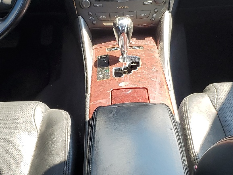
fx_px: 484
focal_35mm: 72
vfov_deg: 20.4
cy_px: 106
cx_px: 103
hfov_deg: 27.0
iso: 50
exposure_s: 1/312
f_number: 1.5
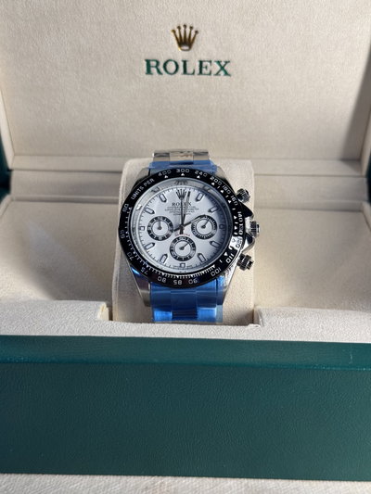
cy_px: 247
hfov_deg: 30.3
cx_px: 186
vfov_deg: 39.6
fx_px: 686
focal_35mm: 48
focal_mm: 6.76
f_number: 1.78
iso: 50
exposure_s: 1/125
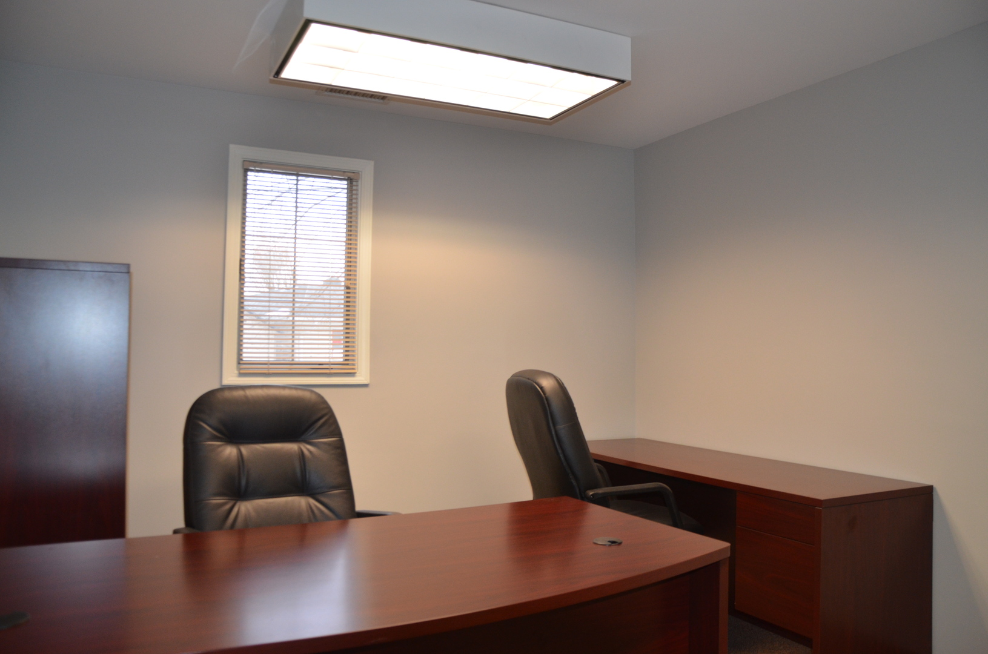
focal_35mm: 27
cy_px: 327
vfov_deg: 47.7
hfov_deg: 67.5
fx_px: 739
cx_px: 494
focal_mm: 18
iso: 640
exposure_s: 1/60
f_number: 3.5
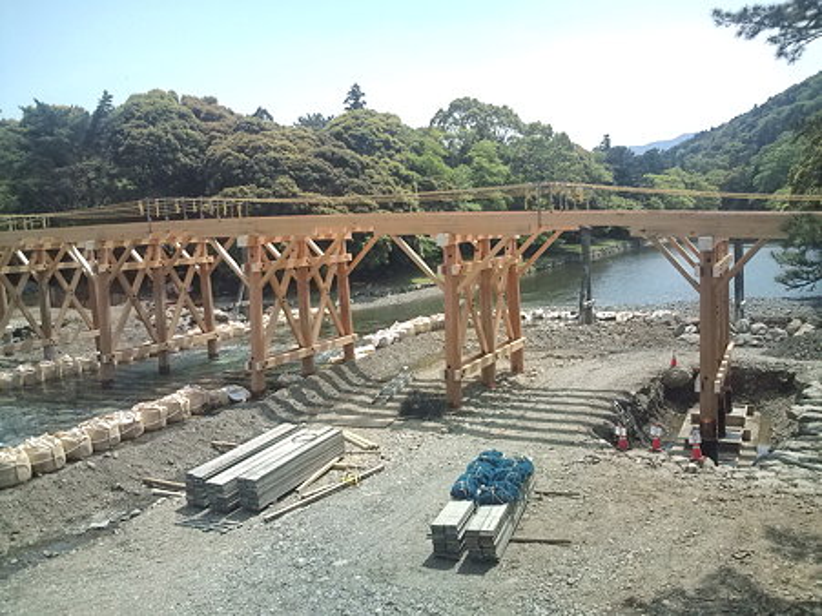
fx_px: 760
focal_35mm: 32
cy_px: 308
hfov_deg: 56.8
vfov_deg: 44.1
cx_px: 411
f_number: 2.8
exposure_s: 1/1053
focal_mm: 3.3
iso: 66
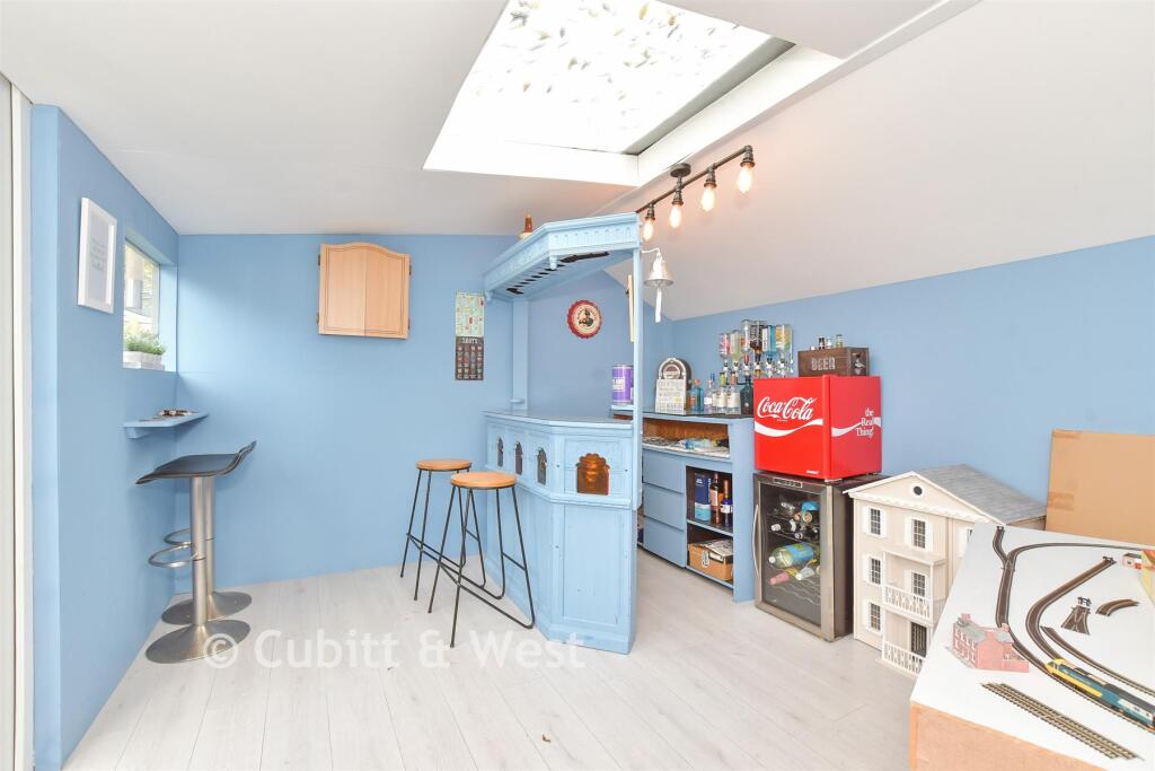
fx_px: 481
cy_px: 386
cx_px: 578
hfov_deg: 100.4
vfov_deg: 77.3
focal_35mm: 15
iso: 500
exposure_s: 1/40
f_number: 8
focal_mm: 10
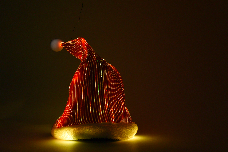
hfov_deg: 28.8
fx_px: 443
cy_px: 89
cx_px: 91
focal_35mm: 70
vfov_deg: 19.5
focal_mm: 58
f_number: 9
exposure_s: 4
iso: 100
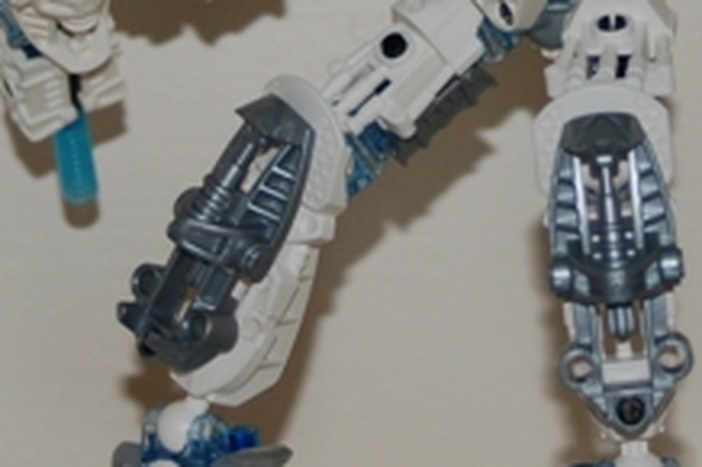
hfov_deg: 8.6
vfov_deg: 5.8
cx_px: 512
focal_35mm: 238
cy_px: 10
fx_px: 4637
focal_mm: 46
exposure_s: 1/60
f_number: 4.8
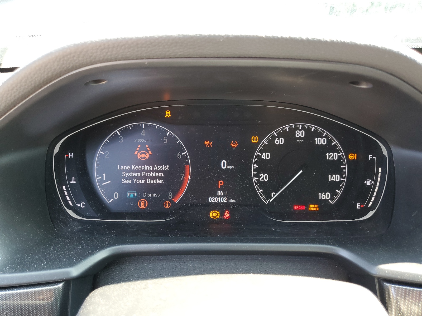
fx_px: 317
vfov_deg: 53.1
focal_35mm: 26
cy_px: 158
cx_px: 211
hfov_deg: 67.3
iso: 69
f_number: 1.5
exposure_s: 1/60.2
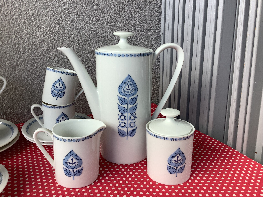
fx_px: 236
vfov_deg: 45.4
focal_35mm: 31
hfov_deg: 58.4
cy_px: 98
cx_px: 132
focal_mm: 3.3
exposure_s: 1/124
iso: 25
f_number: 2.4
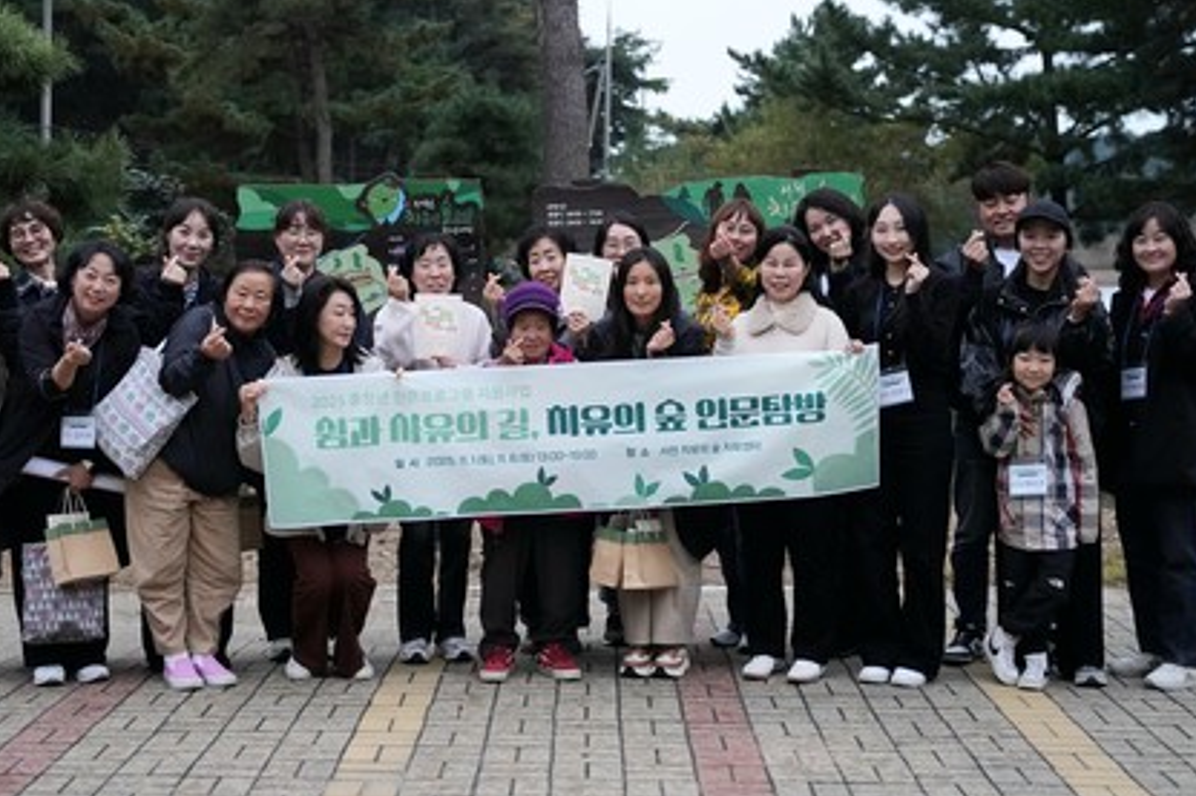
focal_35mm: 63
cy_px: 322
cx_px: 520
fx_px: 2102
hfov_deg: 31.7
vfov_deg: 21.4
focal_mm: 43.9
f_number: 2.8
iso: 8000
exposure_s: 1/200
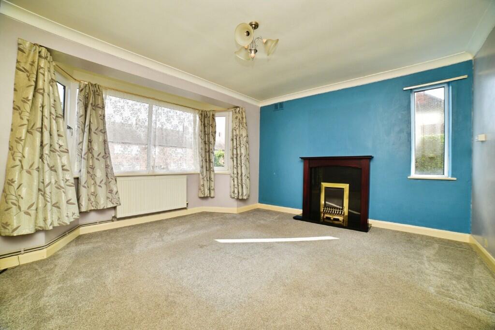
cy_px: 165
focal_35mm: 14
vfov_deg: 81.2
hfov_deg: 104.2
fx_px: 193
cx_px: 248
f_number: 8
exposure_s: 1/100
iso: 200
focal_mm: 14
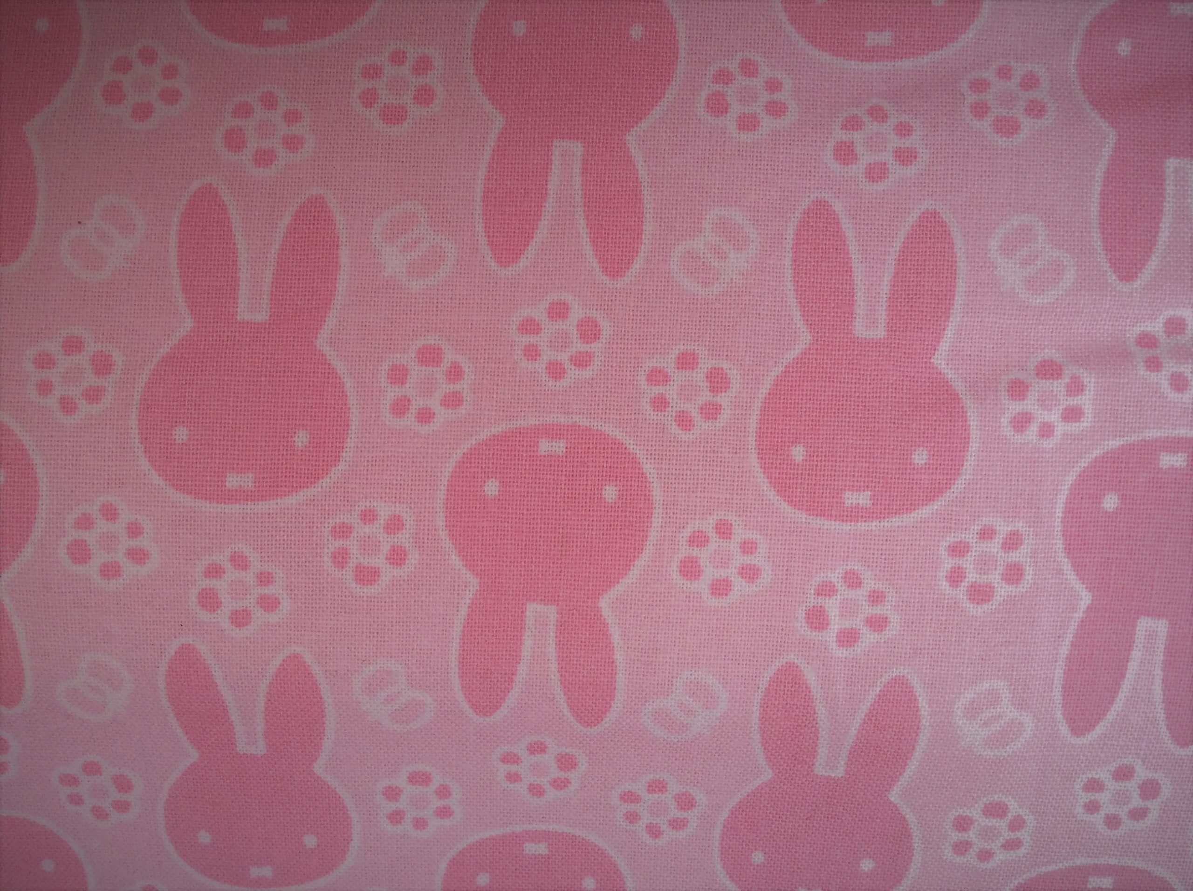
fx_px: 1101
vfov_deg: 44.1
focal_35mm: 32
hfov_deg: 56.9
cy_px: 446
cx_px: 596
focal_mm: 3.3
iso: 32
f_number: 2.4
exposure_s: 1/1395
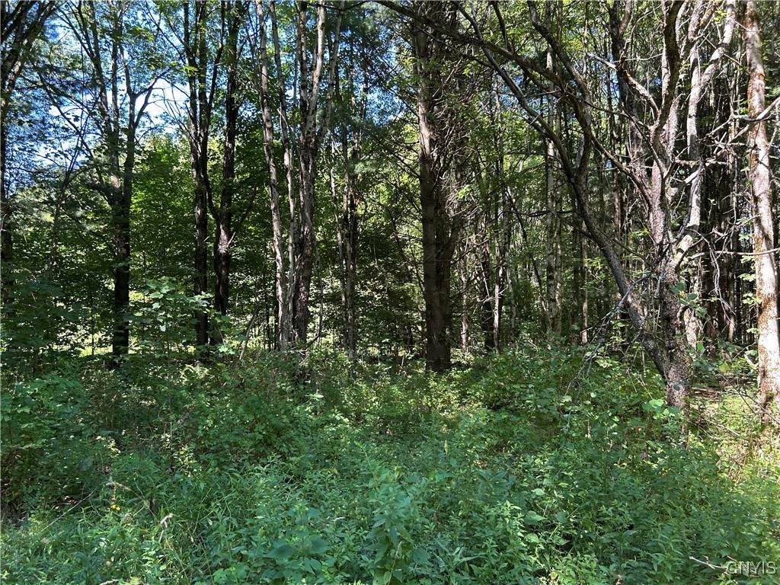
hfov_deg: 67.3
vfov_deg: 53.1
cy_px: 292
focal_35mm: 26
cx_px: 390
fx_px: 586
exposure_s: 1/121
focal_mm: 5.7
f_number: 1.5
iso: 50
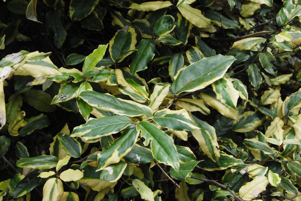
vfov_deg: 21.6
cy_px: 100
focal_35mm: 63
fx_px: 527
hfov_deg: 31.9
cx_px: 150
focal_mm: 42
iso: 400
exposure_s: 1/250
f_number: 8
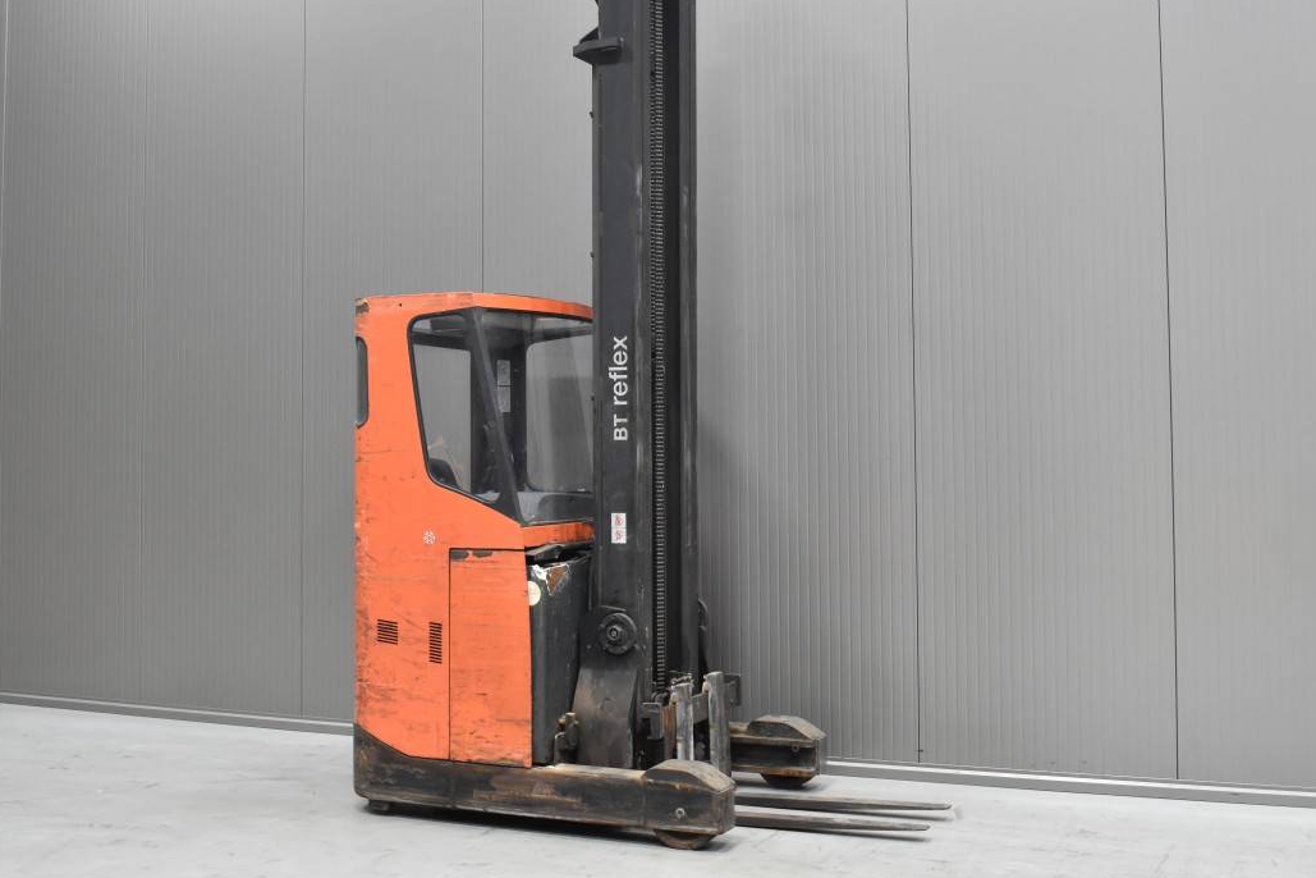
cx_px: 698
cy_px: 370
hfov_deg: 46.4
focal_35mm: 42
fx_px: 1535
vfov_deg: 31.8
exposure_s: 1/30
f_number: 5.6
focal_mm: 24
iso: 1600
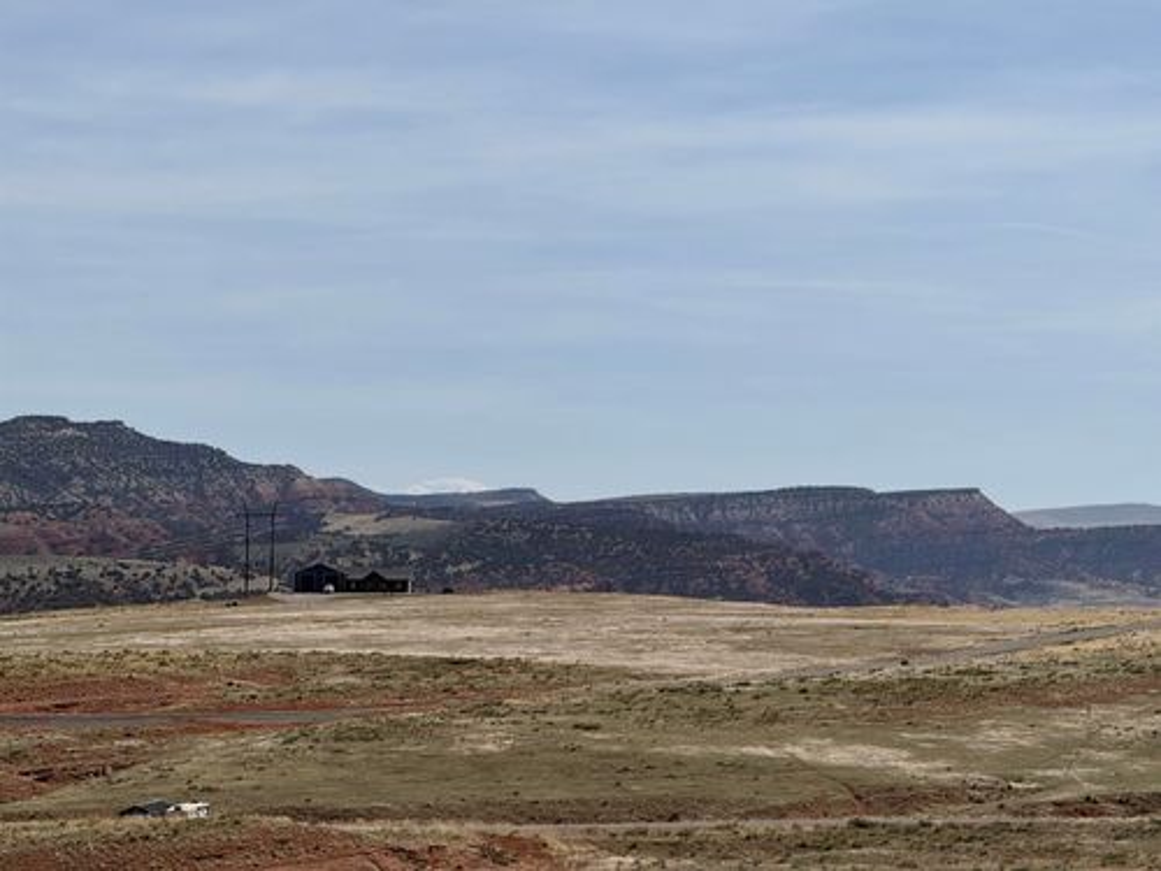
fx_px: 4025
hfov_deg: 16.4
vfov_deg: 12.3
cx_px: 580
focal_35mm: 120
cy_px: 436
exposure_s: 1/3509
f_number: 2.8
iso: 40
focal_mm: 15.66
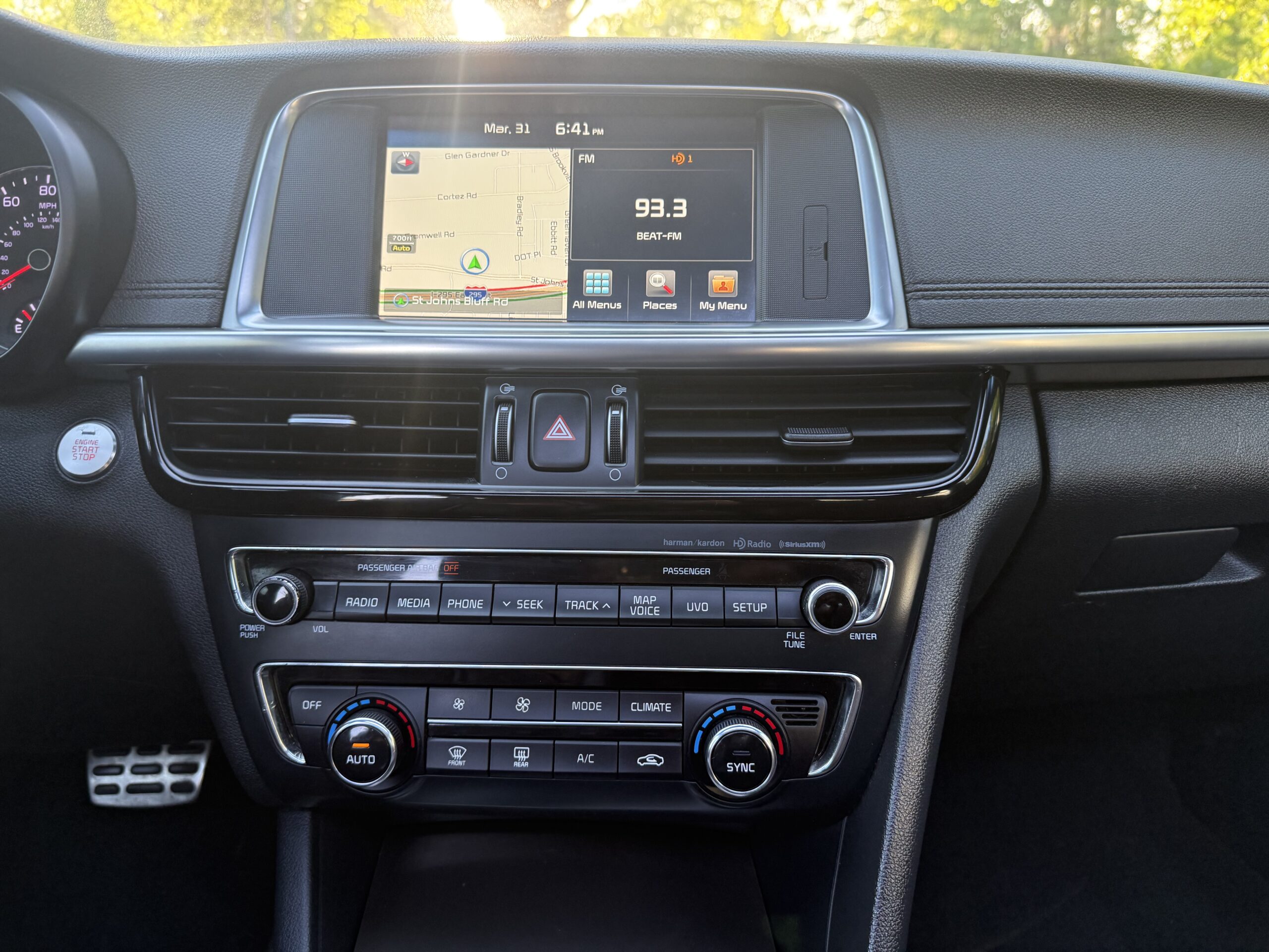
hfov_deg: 71.6
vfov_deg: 56.8
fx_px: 880
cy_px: 476
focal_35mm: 24
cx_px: 634
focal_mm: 6.76
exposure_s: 1/94
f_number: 1.78
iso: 200
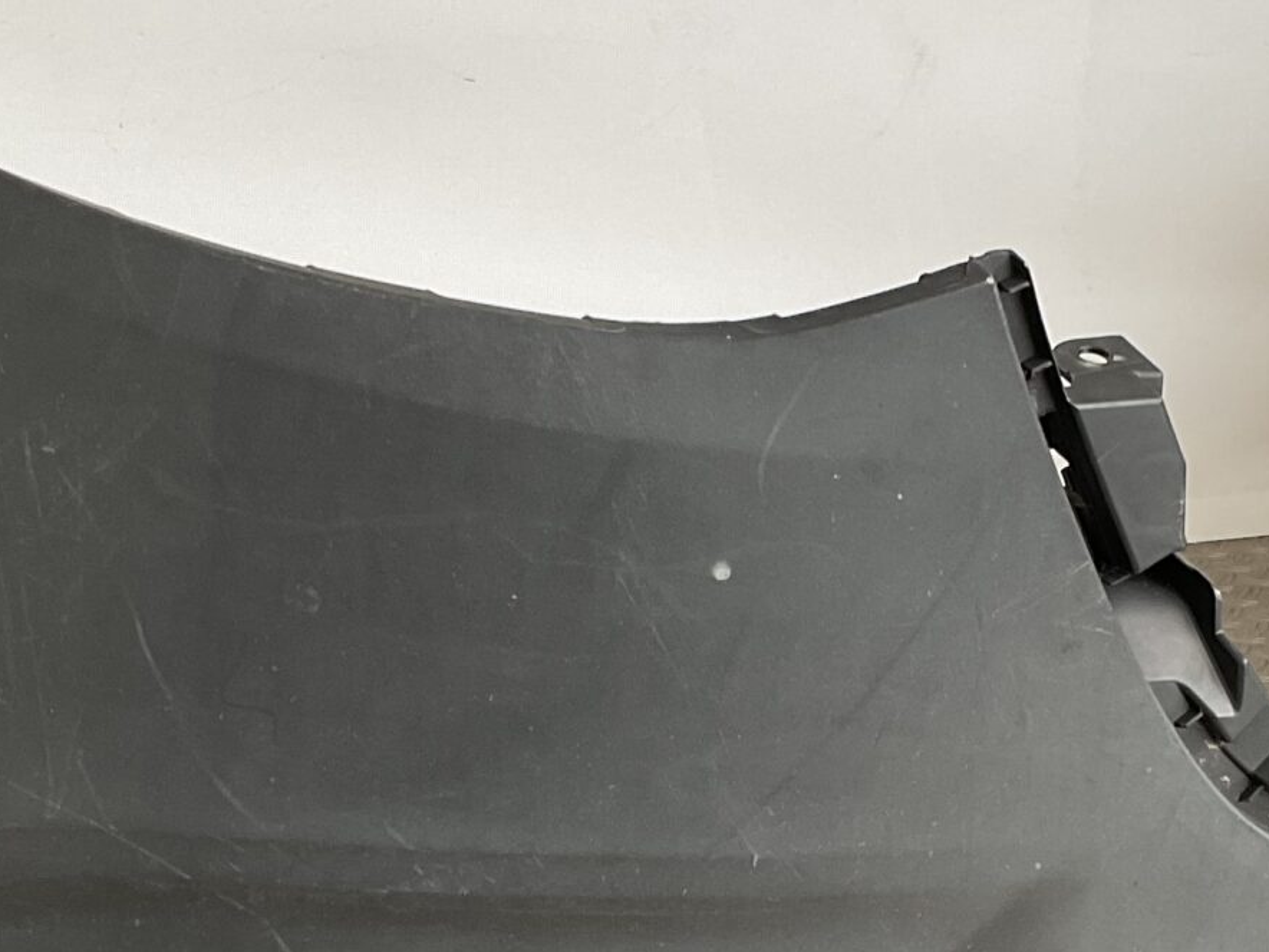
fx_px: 3079
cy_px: 758
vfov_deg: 17.4
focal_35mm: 84
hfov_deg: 23.1
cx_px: 887
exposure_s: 1/50
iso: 40
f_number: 1.8
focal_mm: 3
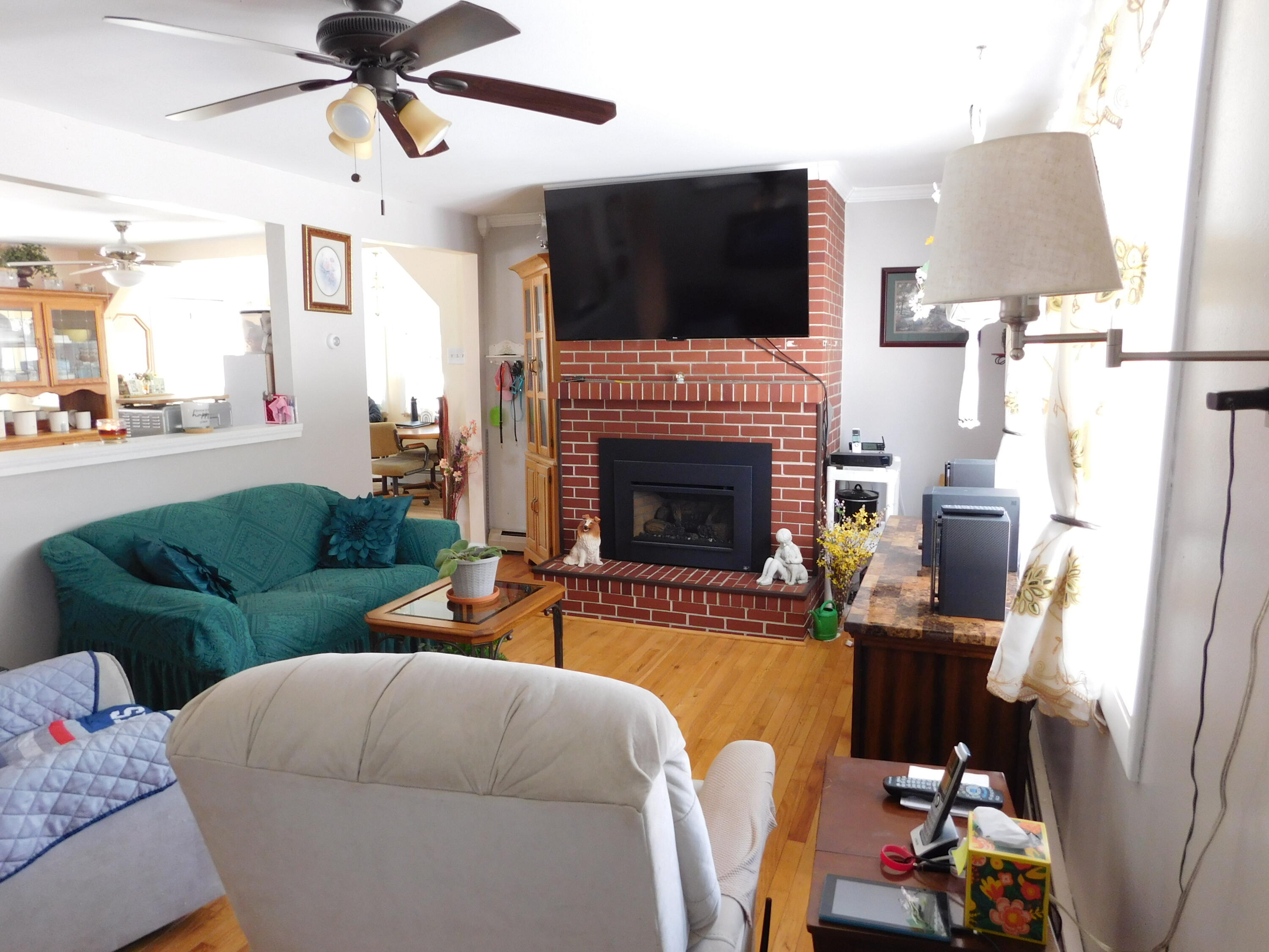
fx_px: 843
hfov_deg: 73.9
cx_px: 634
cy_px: 476
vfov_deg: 58.9
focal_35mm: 23
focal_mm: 4
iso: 180
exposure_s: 1/30
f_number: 3
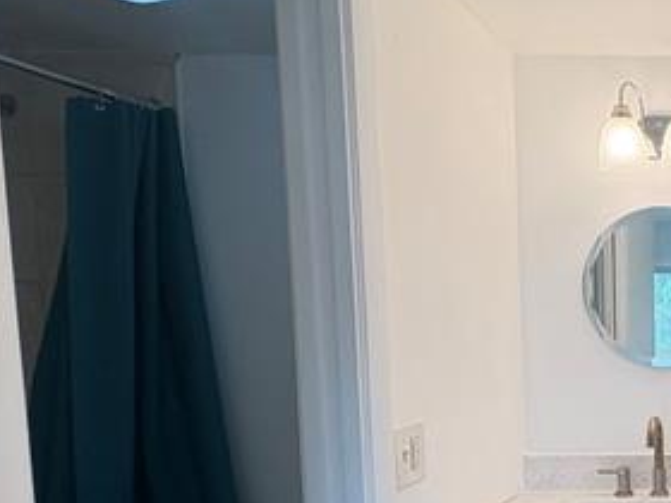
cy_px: 388
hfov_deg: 37.0
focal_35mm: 40
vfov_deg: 35.0
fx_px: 775
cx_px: 786
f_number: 2.2
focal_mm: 2.22
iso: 200
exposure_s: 1/120
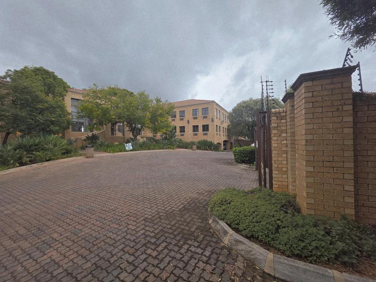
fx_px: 141
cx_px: 188
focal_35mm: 13
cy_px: 141
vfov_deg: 89.9
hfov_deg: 106.2
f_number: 1.9
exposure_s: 1/914
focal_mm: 2.2
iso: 40
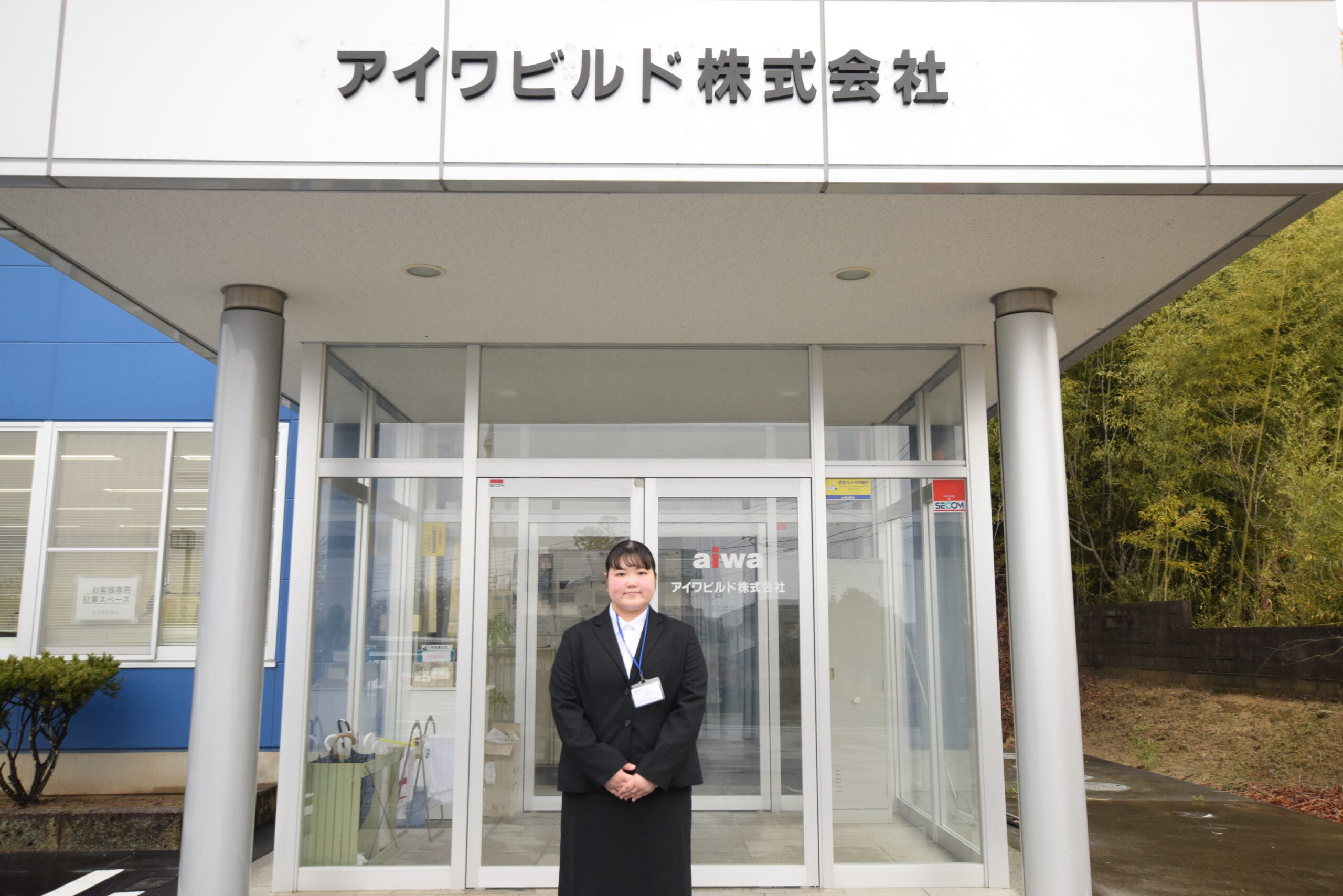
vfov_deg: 43.6
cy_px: 448
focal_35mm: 30
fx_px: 1119
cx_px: 672
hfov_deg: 61.9
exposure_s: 1/160
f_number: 6.3
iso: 640
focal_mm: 20
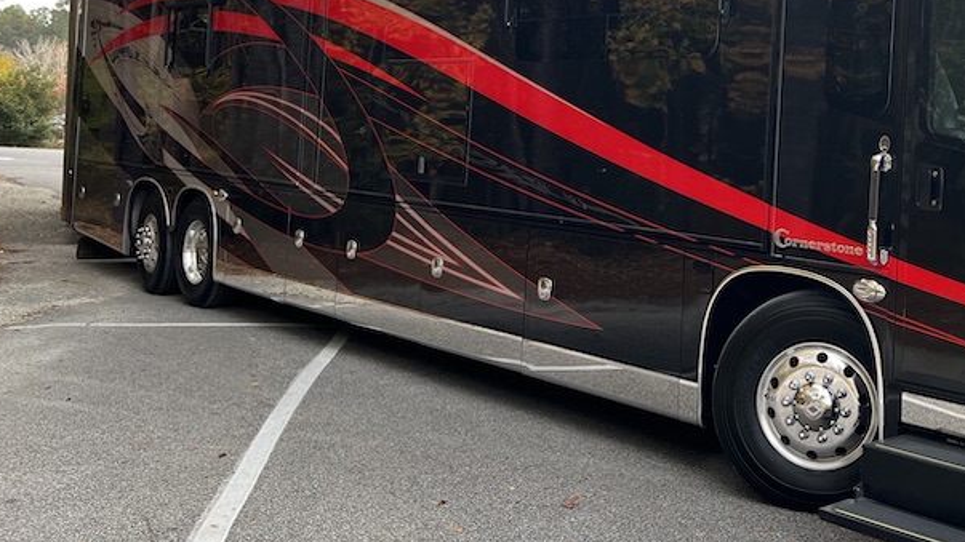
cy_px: 102
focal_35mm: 47
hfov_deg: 42.6
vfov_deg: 25.0
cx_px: 699
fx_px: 1202
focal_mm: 5.7
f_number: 1.5
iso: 40
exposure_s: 1/208
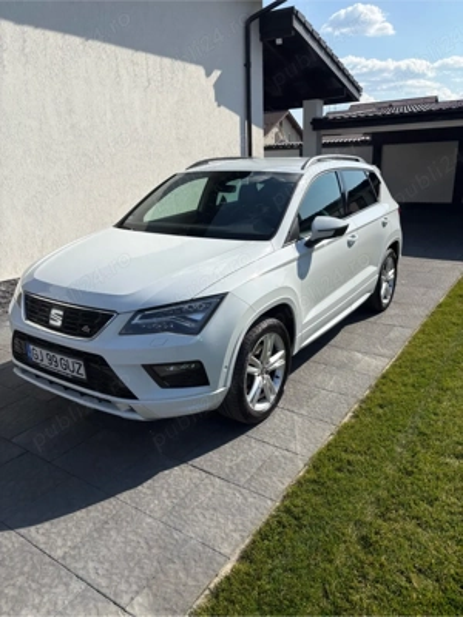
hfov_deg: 53.1
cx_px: 232
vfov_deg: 67.3
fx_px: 464
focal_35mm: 26
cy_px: 308
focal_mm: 5.96
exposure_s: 1/4950
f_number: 1.6
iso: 50
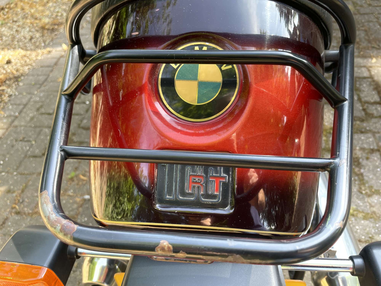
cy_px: 143
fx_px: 286
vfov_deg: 53.1
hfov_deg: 67.3
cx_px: 190
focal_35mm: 26
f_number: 1.6
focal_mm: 4.2
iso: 50
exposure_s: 1/121
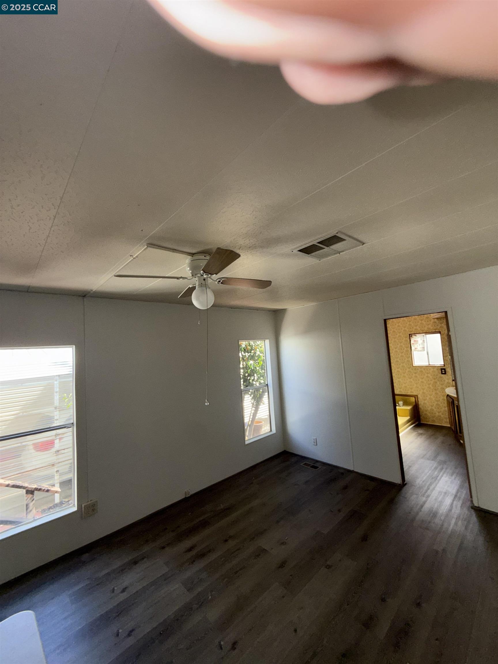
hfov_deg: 85.7
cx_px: 249
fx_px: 269
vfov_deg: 102.1
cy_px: 332
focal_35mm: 14
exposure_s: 1/122
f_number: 2.2
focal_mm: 2.22
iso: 40
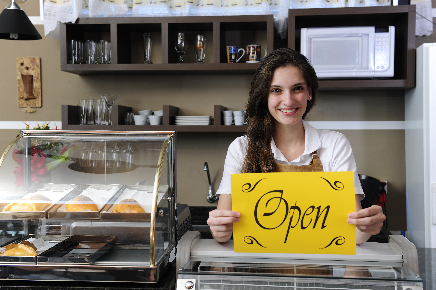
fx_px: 606
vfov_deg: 27.0
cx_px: 218
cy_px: 145
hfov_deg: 39.6
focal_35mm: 50
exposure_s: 1/125
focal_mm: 50
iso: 100
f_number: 6.3
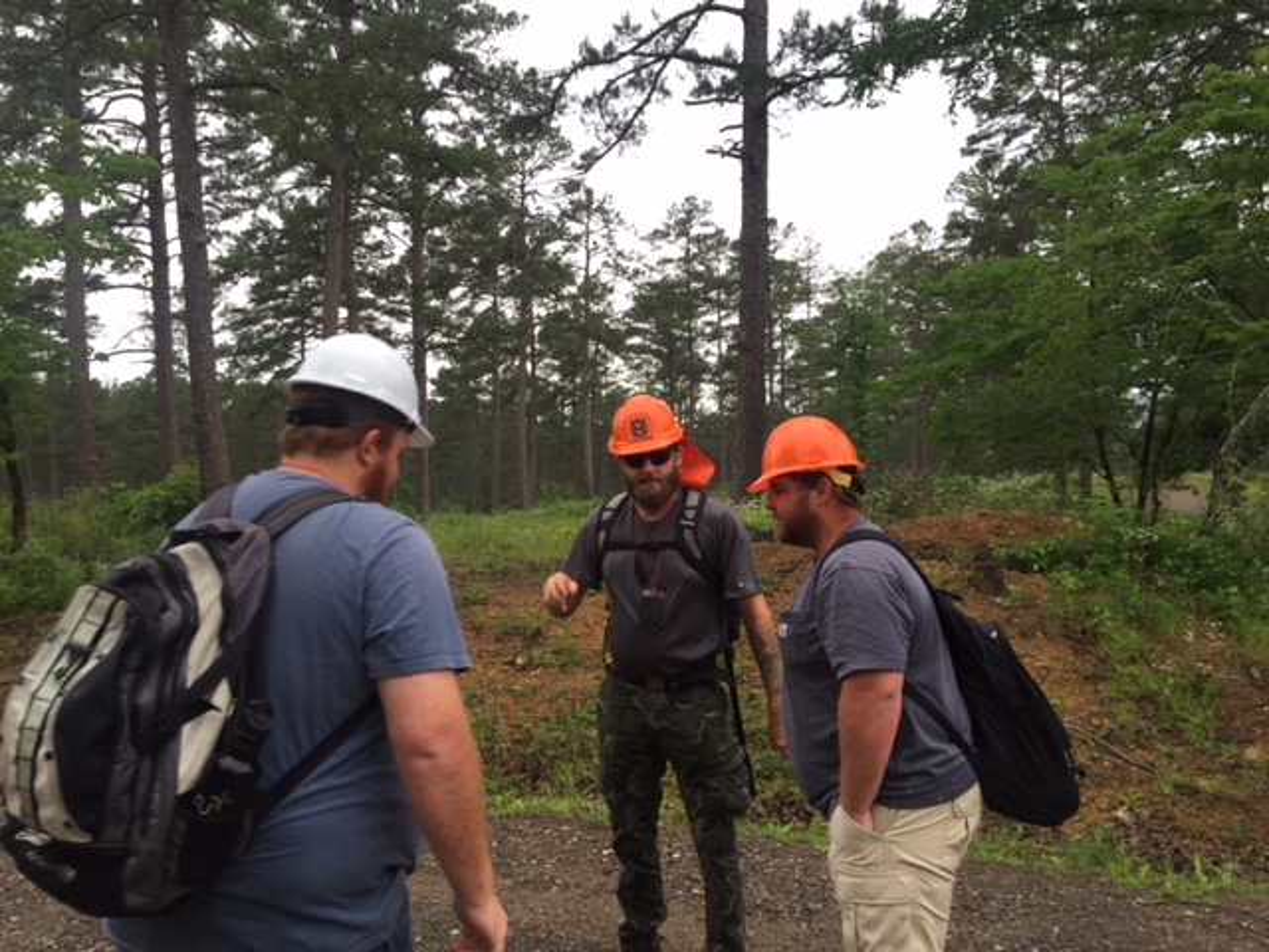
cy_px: 476
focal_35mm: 29
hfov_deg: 61.7
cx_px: 634
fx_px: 1063
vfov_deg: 48.2
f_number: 2.2
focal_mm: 4.15
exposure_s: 1/120
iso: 50
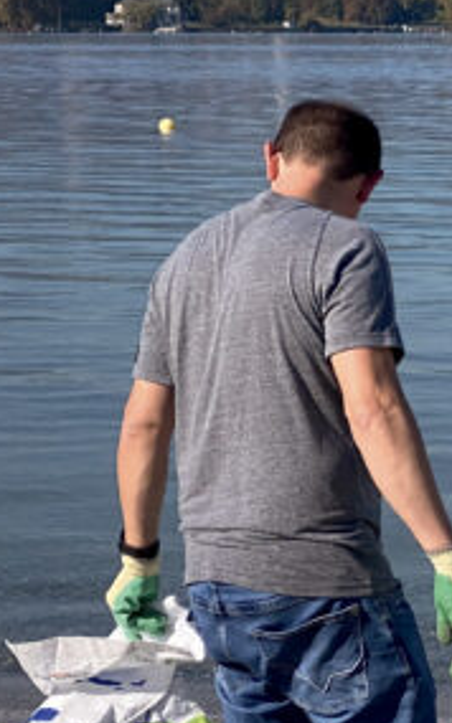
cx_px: 962
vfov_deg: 12.7
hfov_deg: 7.6
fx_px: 3234
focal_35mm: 164
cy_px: 490
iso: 20
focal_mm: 6
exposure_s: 1/2283
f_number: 2
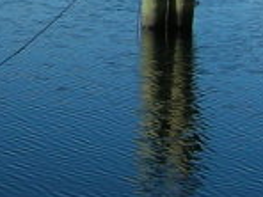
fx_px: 1398
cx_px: -68
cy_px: -145
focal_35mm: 184
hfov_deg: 10.5
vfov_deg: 7.8
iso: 50
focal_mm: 5.7
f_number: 4.9
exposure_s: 1/346
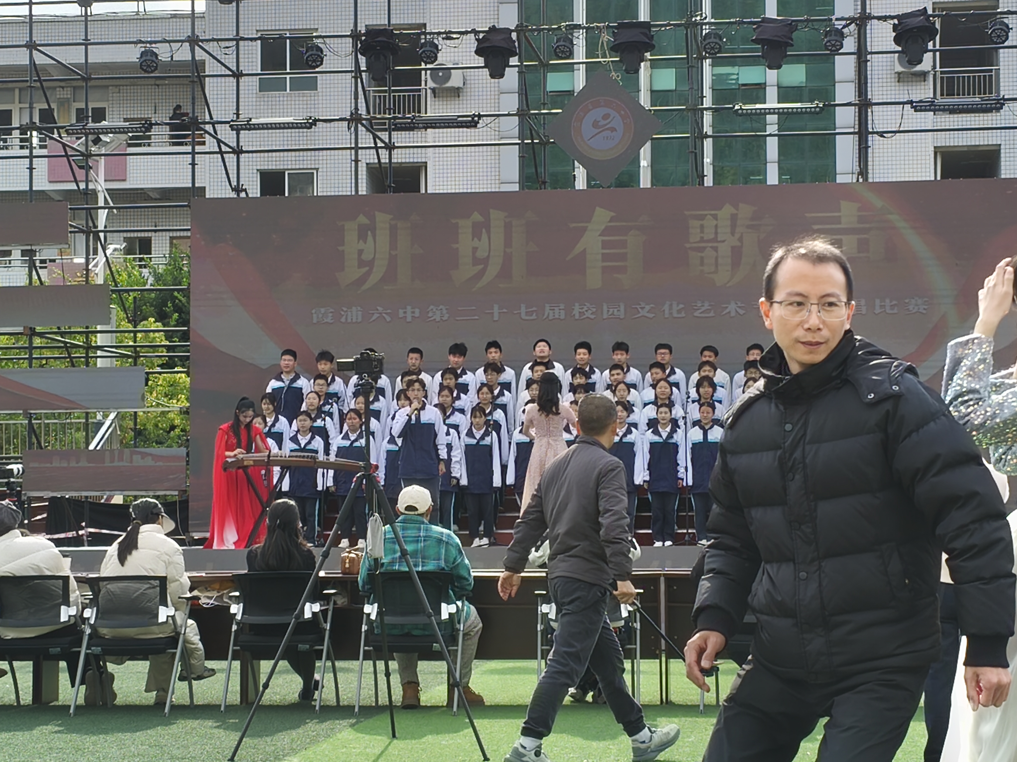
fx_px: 2145
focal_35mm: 73
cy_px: 381
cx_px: 508
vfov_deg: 20.2
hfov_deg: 26.7
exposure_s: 1/510
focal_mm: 4.94
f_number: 1.5
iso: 50
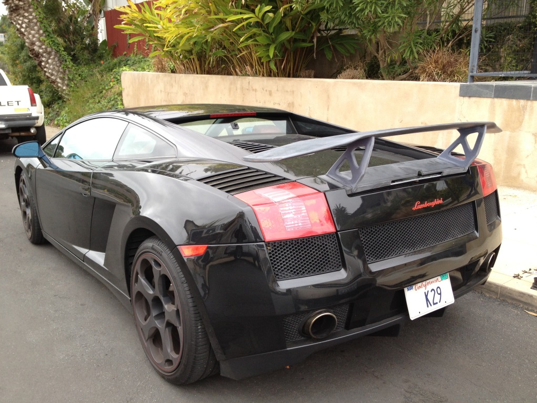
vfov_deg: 40.7
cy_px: 202
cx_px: 268
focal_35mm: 35
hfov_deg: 52.6
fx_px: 543
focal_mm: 4.3
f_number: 2.4
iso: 80
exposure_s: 1/452
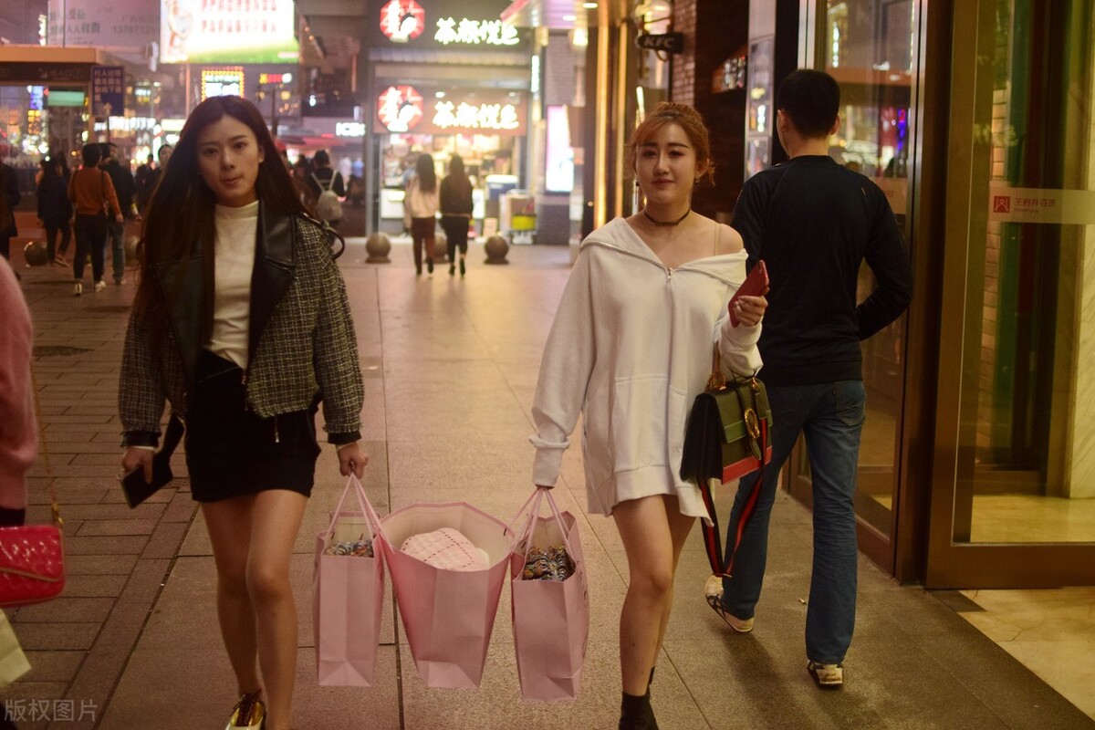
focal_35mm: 52
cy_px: 365
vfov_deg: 25.8
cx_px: 548
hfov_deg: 37.9
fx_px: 1597
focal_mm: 35
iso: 1600
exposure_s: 1/400
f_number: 2
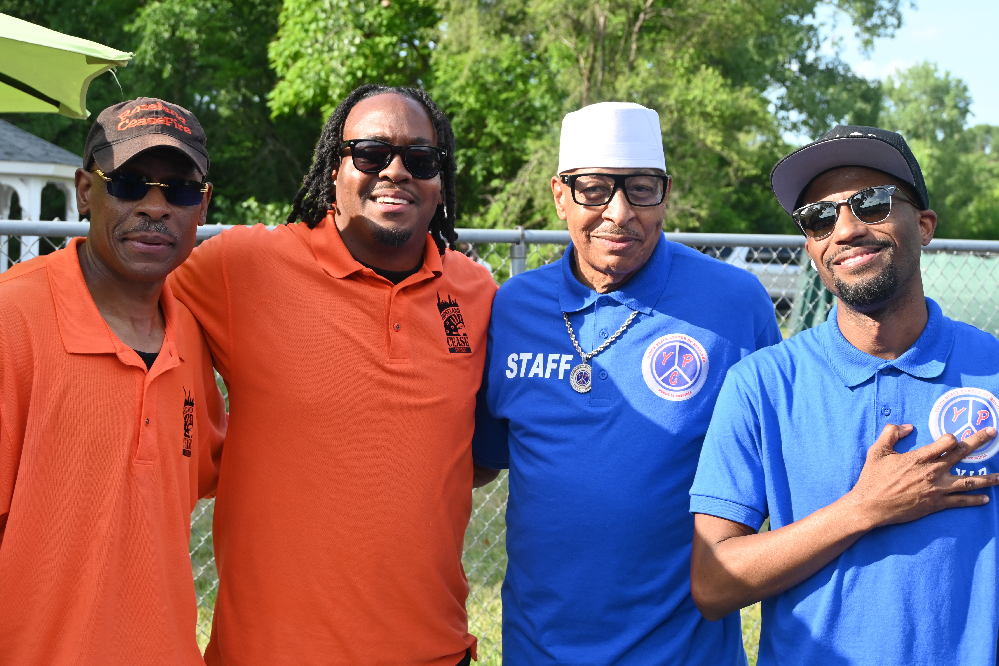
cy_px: 333
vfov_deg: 26.5
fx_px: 1415
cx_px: 500
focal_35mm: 51
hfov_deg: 38.9
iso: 200
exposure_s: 1/250
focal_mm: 34
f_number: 5.6
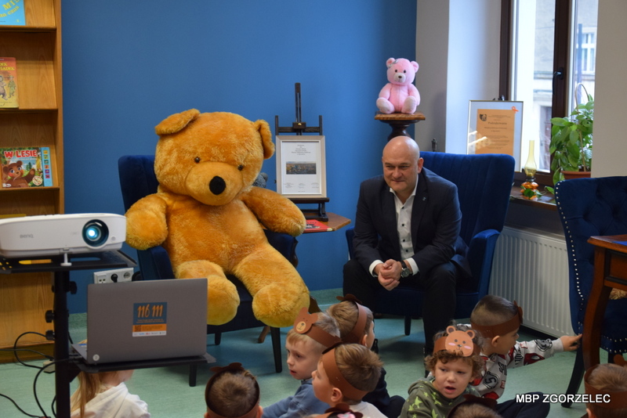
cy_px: 209
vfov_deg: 21.6
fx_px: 1098
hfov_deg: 31.9
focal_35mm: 63
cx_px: 314
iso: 900
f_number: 4.8
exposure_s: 1/60
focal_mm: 42
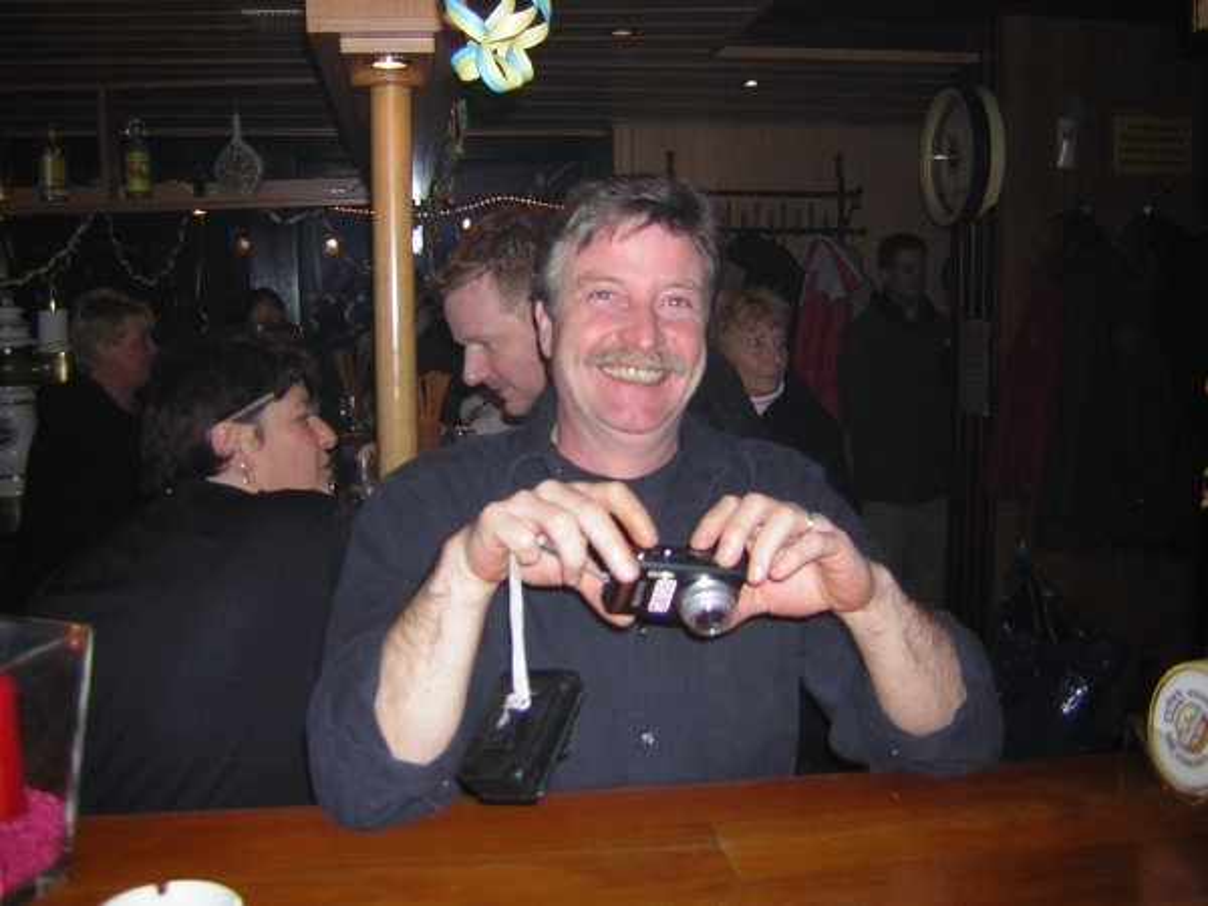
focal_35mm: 36
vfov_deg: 39.7
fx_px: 1256
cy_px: 453
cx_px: 604
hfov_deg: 51.4
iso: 50
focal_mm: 4.7
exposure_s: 1/60.1
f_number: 2.6
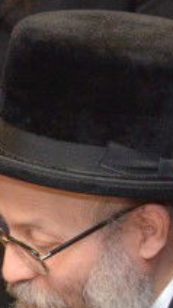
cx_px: -295
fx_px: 3471
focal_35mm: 425
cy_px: 192
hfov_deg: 2.8
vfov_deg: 5.1
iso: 1600
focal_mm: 56
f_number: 5.3
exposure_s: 1/100
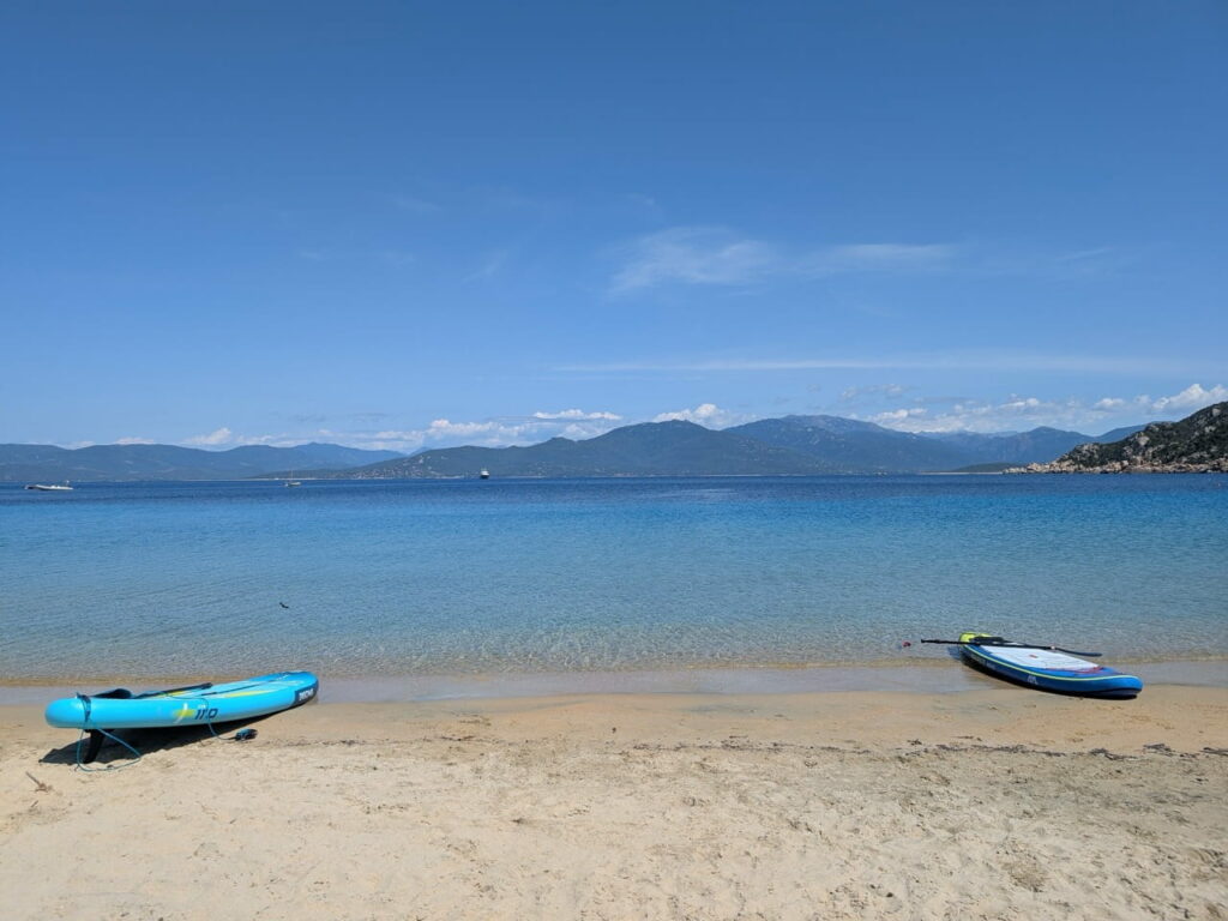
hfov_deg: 71.6
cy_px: 460
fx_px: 851
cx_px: 614
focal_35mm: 24
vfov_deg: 56.8
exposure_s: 1/1527
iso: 19
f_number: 1.68
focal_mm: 6.9
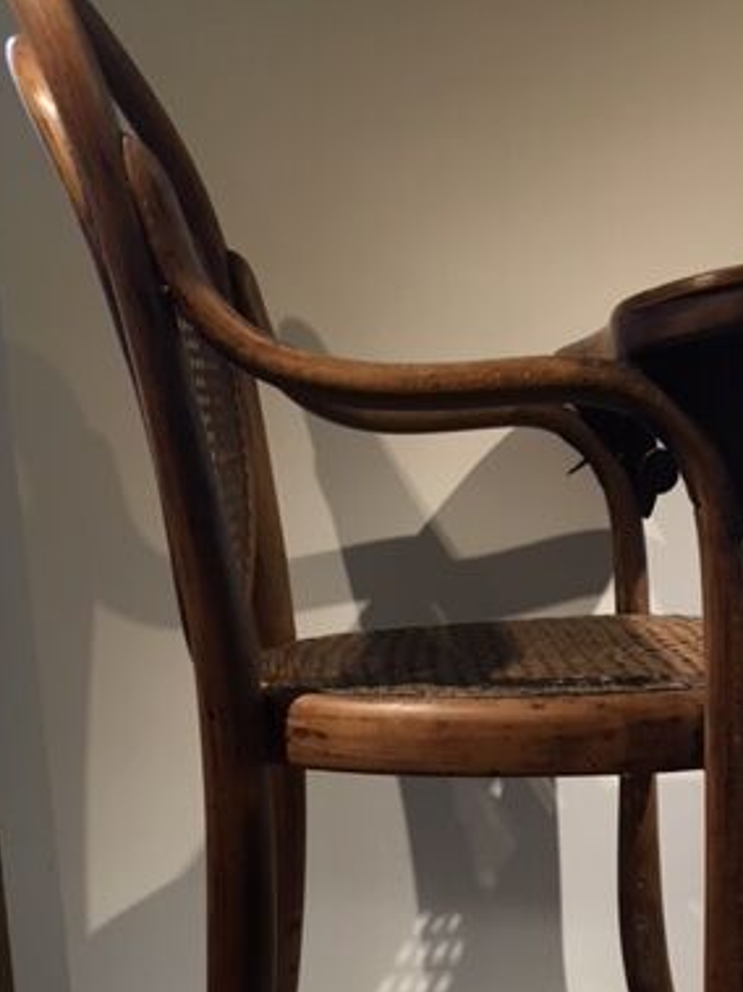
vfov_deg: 37.2
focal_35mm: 49
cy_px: 830
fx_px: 1403
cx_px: 521
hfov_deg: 29.4
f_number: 2.2
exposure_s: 1/33
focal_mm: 4.15
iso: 40
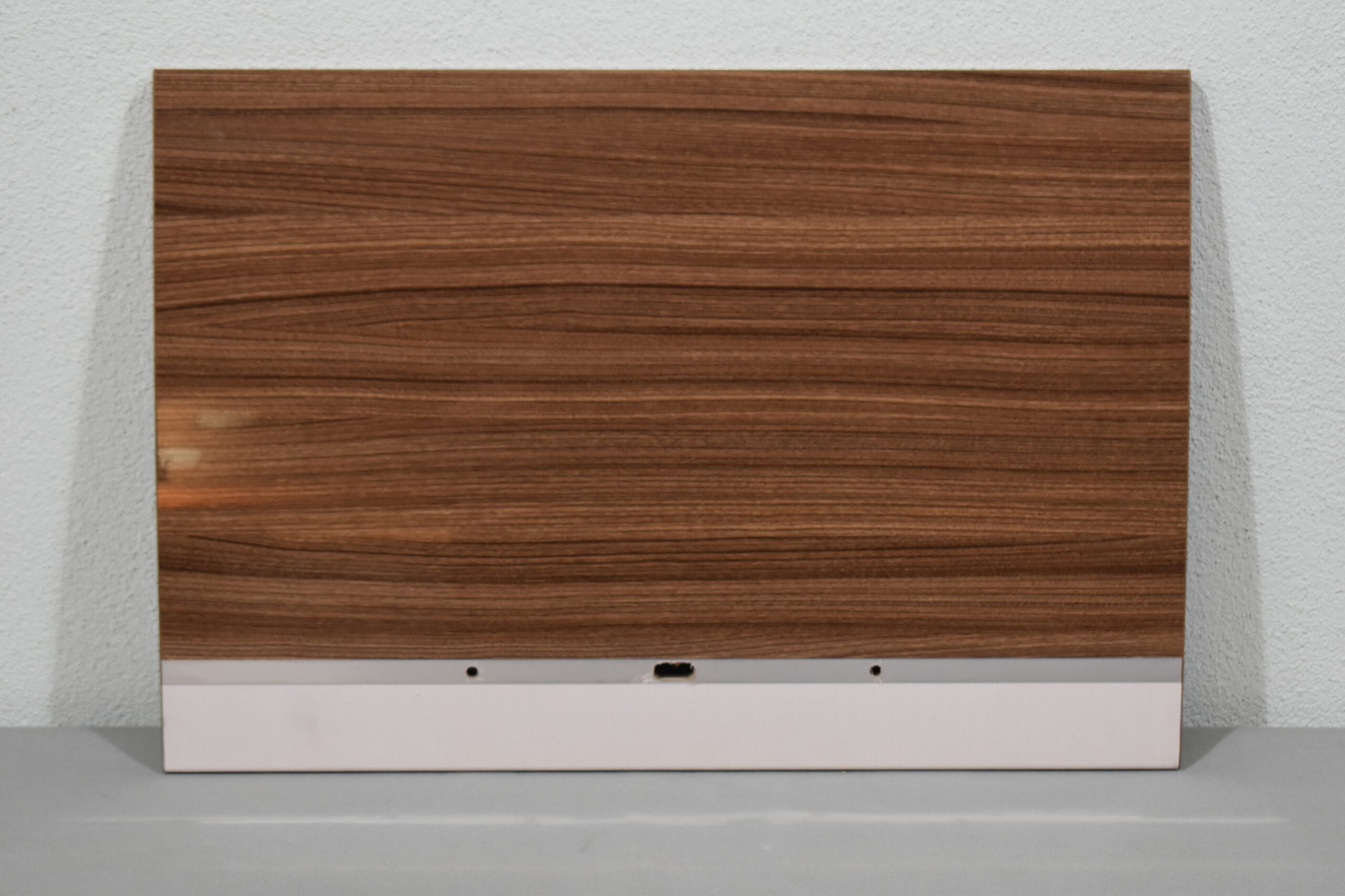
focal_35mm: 75
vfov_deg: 18.2
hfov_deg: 27.0
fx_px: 2802
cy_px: 448
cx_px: 672
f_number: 5.6
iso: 800
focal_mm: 50
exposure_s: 1/160
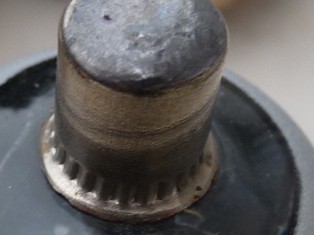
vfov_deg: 11.9
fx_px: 1124
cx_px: 116
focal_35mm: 124
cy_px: 208
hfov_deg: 15.9
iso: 100
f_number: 3.6
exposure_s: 1/80
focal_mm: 5.6
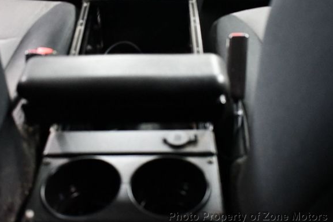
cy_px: 104
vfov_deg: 33.4
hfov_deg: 48.4
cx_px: 161
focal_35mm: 40
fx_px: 370
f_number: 3.5
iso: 7200
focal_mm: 18
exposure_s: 1/60
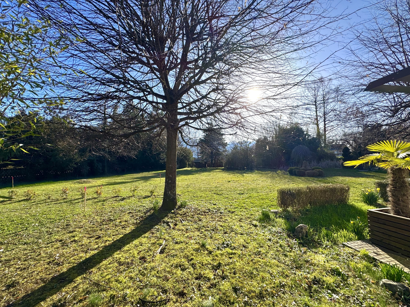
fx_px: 166
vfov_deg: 85.7
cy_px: 154
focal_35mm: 14
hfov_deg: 102.1
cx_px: 205
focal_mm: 2.22
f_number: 2.2
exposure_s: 1/1370
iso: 50
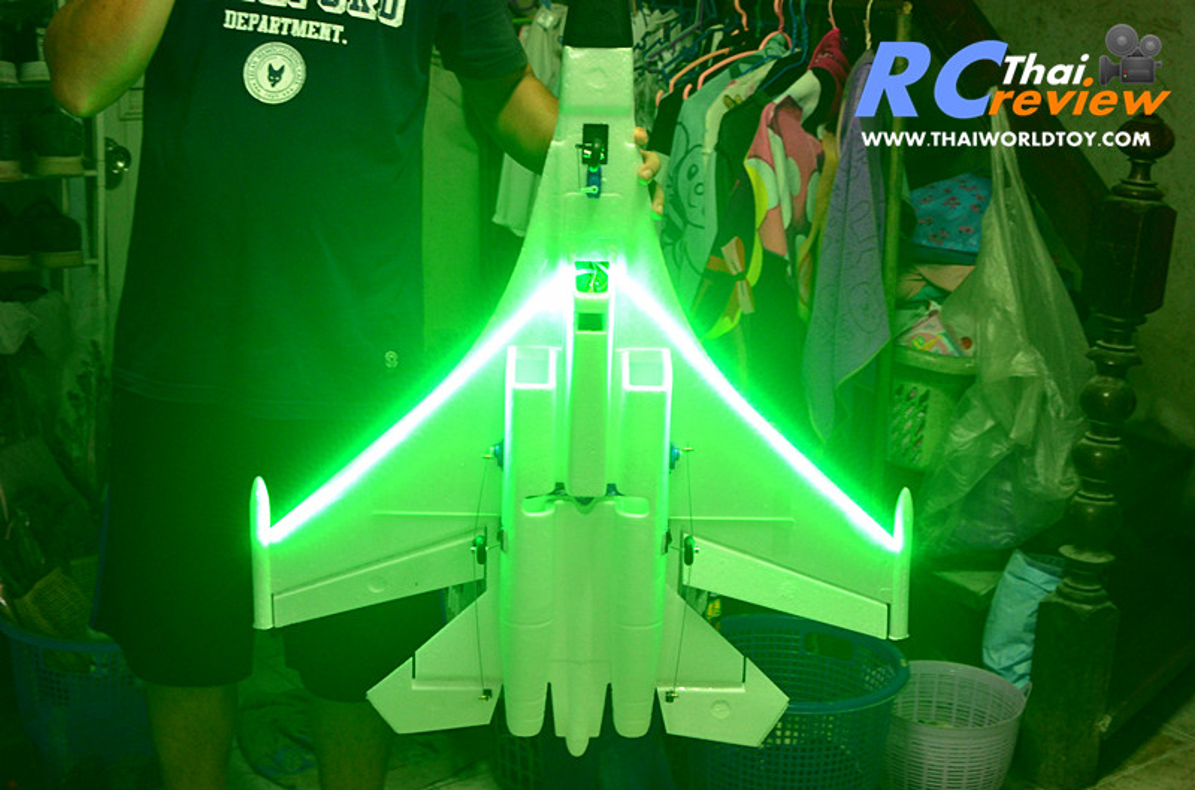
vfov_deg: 25.6
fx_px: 1738
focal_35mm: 52
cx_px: 598
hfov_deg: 37.9
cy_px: 395
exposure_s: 1/15
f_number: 5
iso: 1250
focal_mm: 35
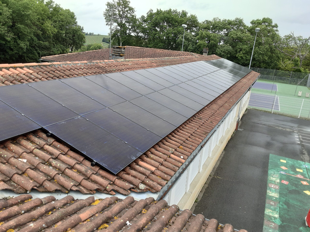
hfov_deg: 63.4
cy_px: 116
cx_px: 155
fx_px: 251
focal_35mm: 28
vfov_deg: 49.7
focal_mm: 2.9
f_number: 1.9
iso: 40
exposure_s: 1/566
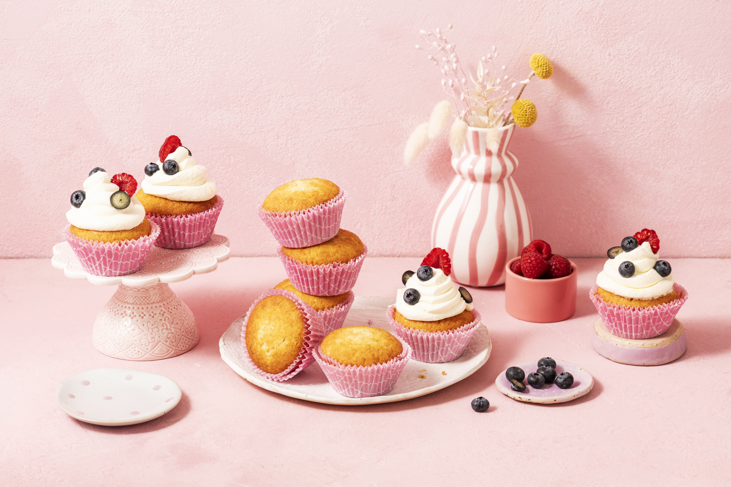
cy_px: 244
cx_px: 366
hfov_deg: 19.5
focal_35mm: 105
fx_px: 2132
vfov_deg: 13.0
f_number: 11
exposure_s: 1/2.5
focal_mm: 105
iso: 200
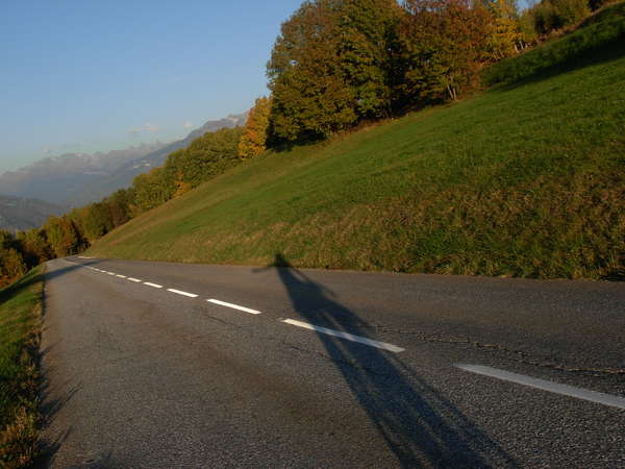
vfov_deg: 37.7
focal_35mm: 38
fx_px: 686
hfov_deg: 49.0
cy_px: 234
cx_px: 312
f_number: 4.9
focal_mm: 6.3
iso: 79
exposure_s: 1/418
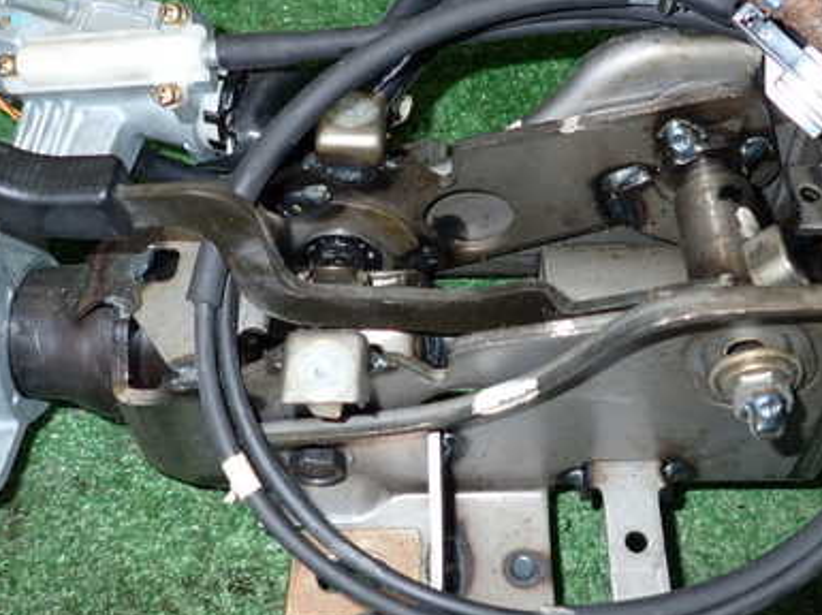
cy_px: 220
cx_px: 480
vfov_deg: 36.5
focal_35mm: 39
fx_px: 925
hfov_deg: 47.7
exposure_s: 1/30
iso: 200
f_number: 5.6
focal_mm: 4.5
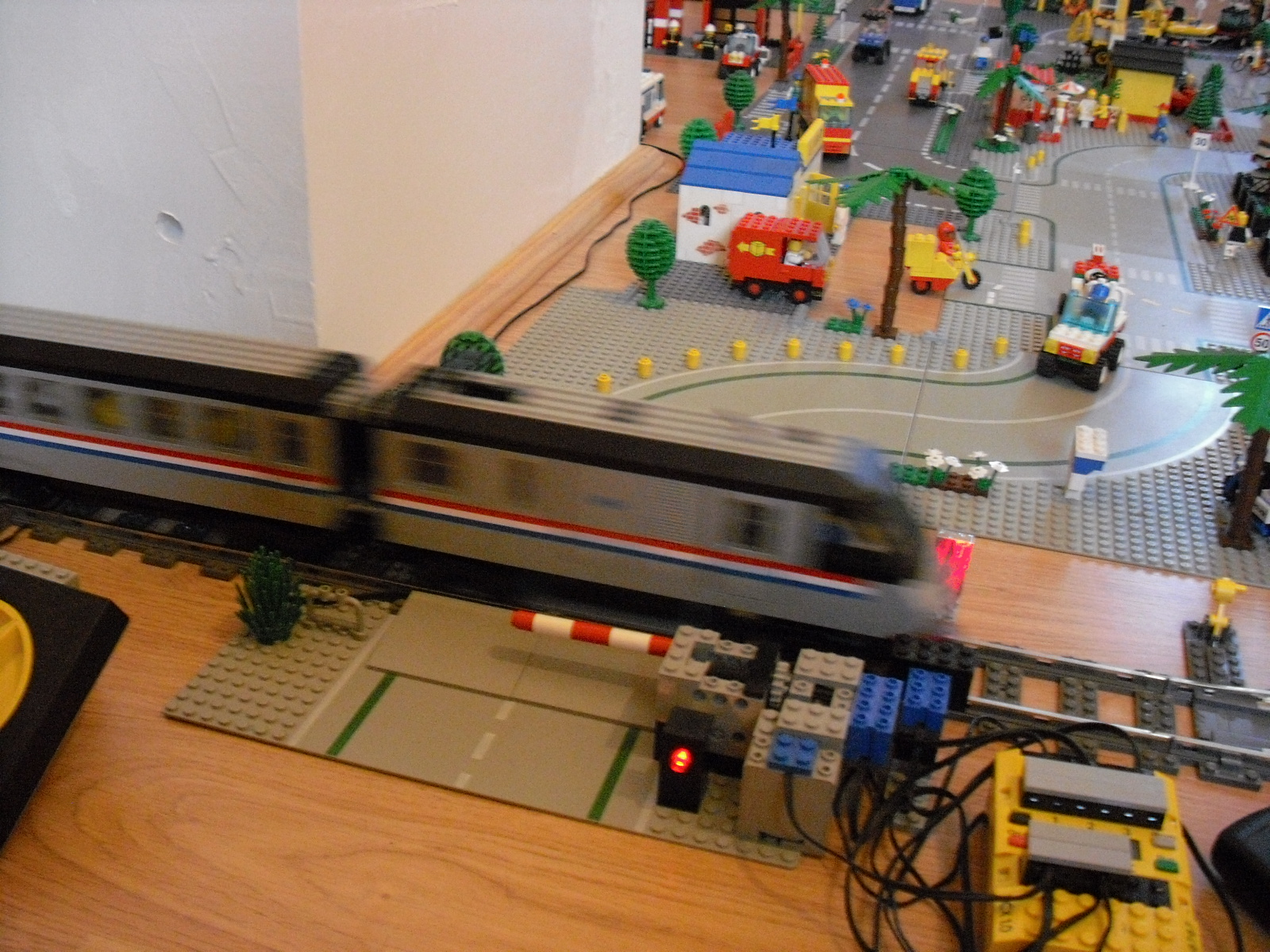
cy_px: 476
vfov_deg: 37.7
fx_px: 1394
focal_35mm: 38
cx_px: 635
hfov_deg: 49.0
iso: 800
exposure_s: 1/25
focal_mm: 6.2
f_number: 2.8
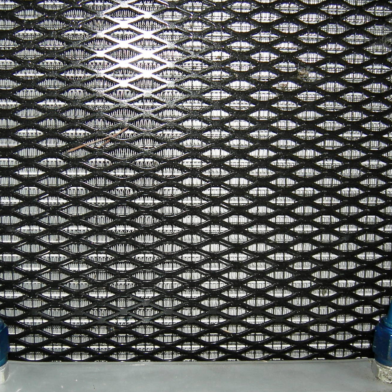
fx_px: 743
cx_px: 168
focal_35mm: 58
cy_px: 211
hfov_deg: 29.5
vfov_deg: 29.5
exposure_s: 1/60.1
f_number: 2.7
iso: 64
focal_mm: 7.5
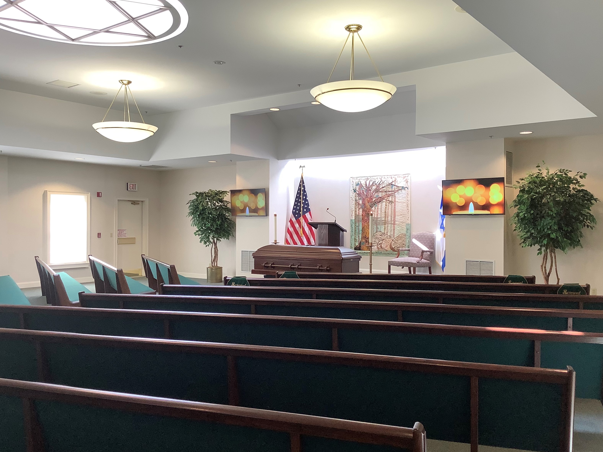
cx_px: 302
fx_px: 540
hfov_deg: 58.4
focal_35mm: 31
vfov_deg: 45.4
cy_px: 226
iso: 64
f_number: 2.4
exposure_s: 1/60
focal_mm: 3.3
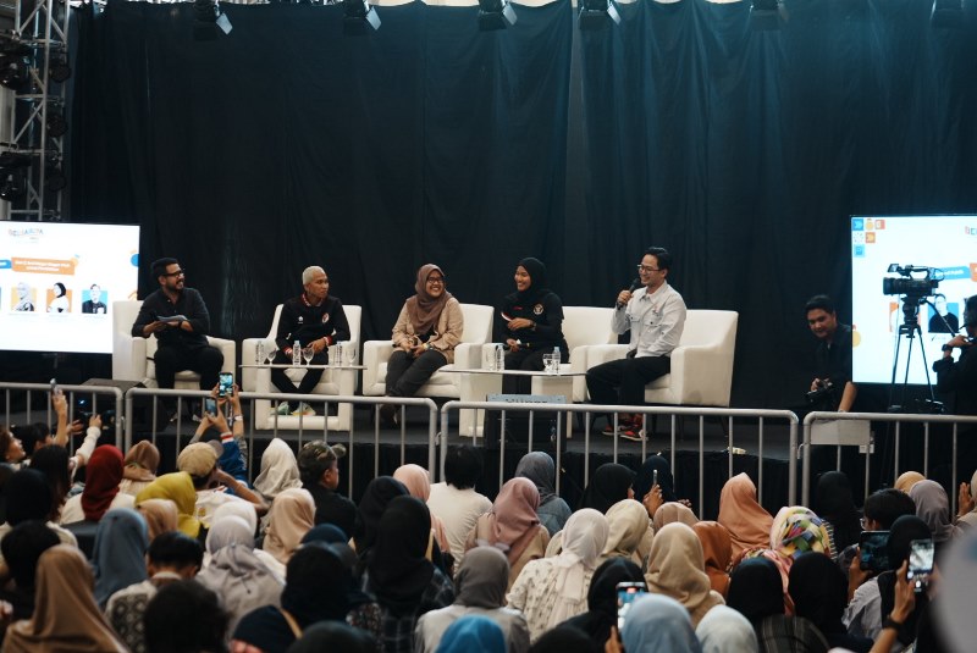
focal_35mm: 70
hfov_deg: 28.8
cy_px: 326
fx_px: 1901
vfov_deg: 19.5
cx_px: 488
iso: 1250
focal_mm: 70
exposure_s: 1/125
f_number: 2.8
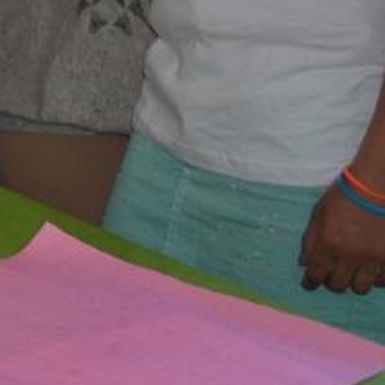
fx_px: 2429
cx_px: -745
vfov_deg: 8.7
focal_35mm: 193
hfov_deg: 7.9
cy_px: -302
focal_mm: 20
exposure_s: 1/125
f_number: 4
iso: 320
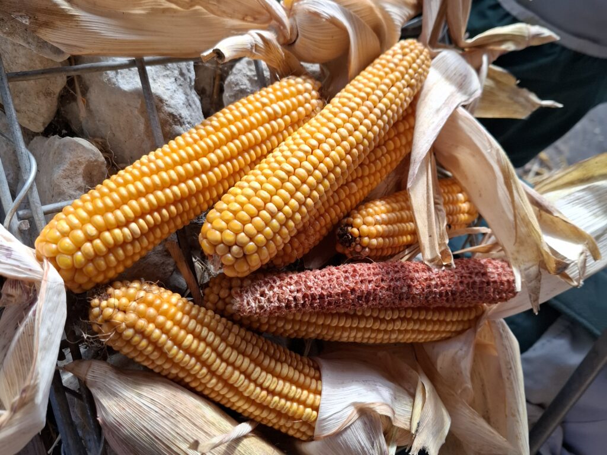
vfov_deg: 58.9
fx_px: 403
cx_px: 304
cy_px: 228
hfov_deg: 73.9
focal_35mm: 23
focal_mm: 5.54
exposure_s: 1/171
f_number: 1.8
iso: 50
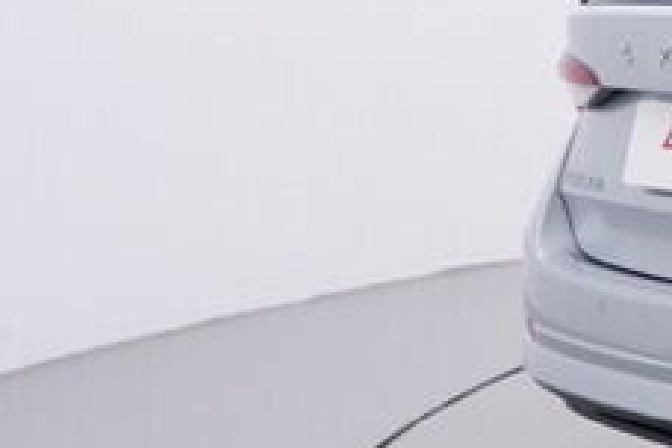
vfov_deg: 13.5
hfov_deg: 15.2
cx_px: 1438
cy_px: 147
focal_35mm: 101
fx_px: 1890
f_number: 5
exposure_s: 1/80
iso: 200
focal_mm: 15
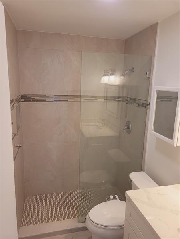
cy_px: 120
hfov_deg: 53.1
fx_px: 180
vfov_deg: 67.3
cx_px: 90
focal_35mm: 26
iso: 125
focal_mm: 5.4
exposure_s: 1/120
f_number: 1.8
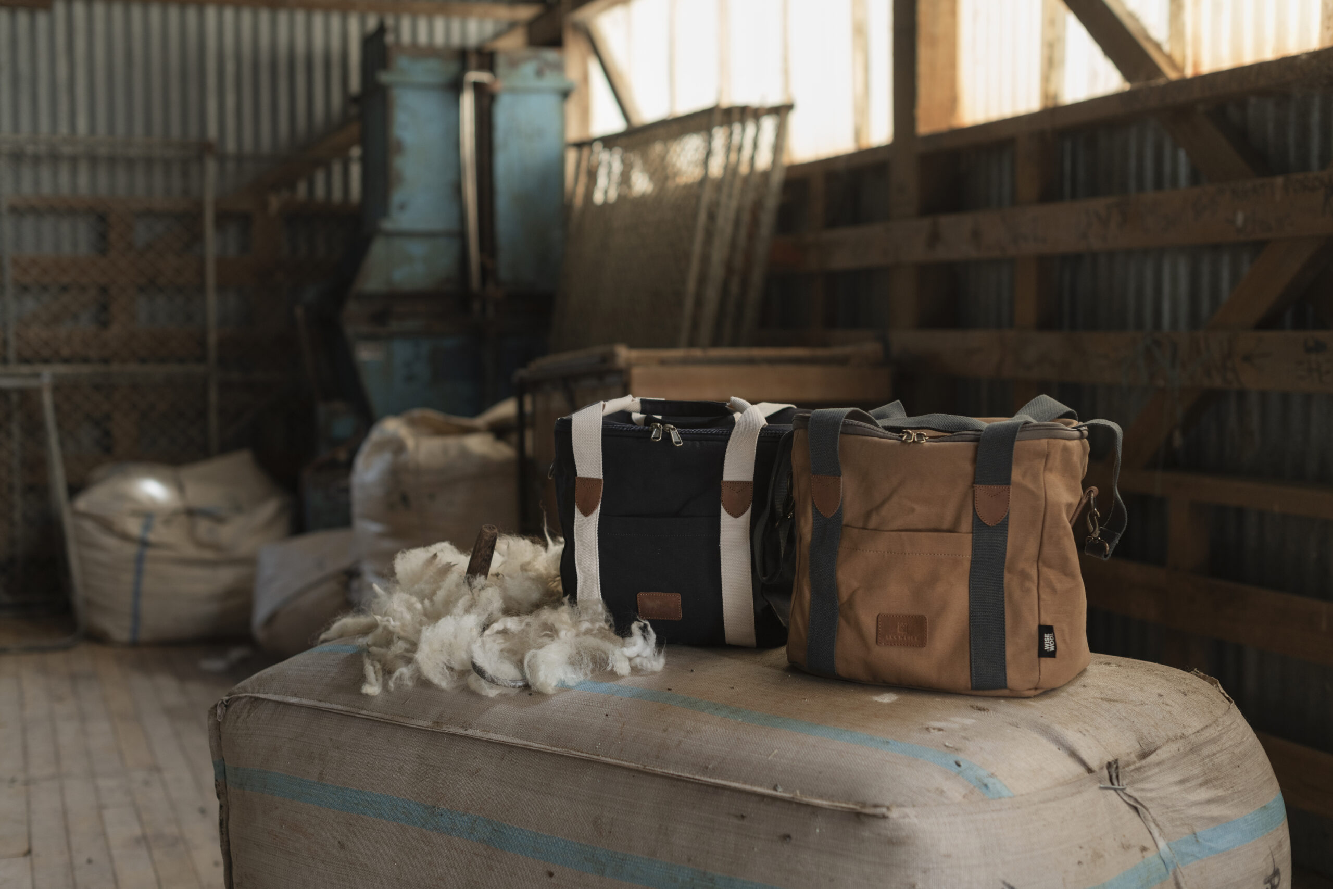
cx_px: 666
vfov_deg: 27.0
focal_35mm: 50
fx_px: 1851
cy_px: 444
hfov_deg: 39.6
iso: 320
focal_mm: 50
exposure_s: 1/100
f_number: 3.2
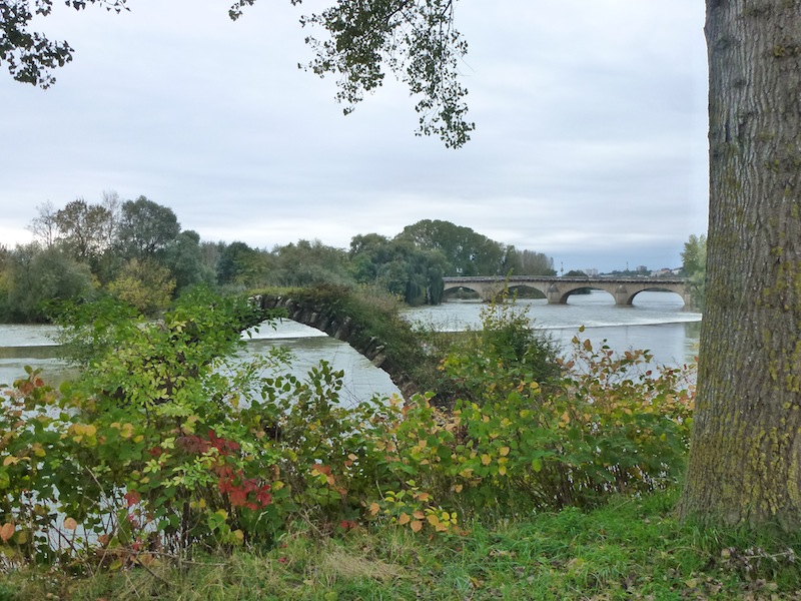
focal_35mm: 29
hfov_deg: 61.7
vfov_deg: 48.2
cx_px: 400
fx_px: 671
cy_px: 300
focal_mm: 5
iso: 250
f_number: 4
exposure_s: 1/400
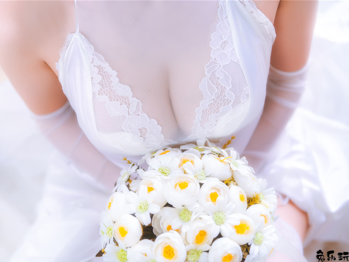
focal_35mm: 71
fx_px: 716
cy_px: 132
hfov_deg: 27.4
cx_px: 154
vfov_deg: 20.7
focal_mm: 65
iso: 400
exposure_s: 1/125
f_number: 2.8
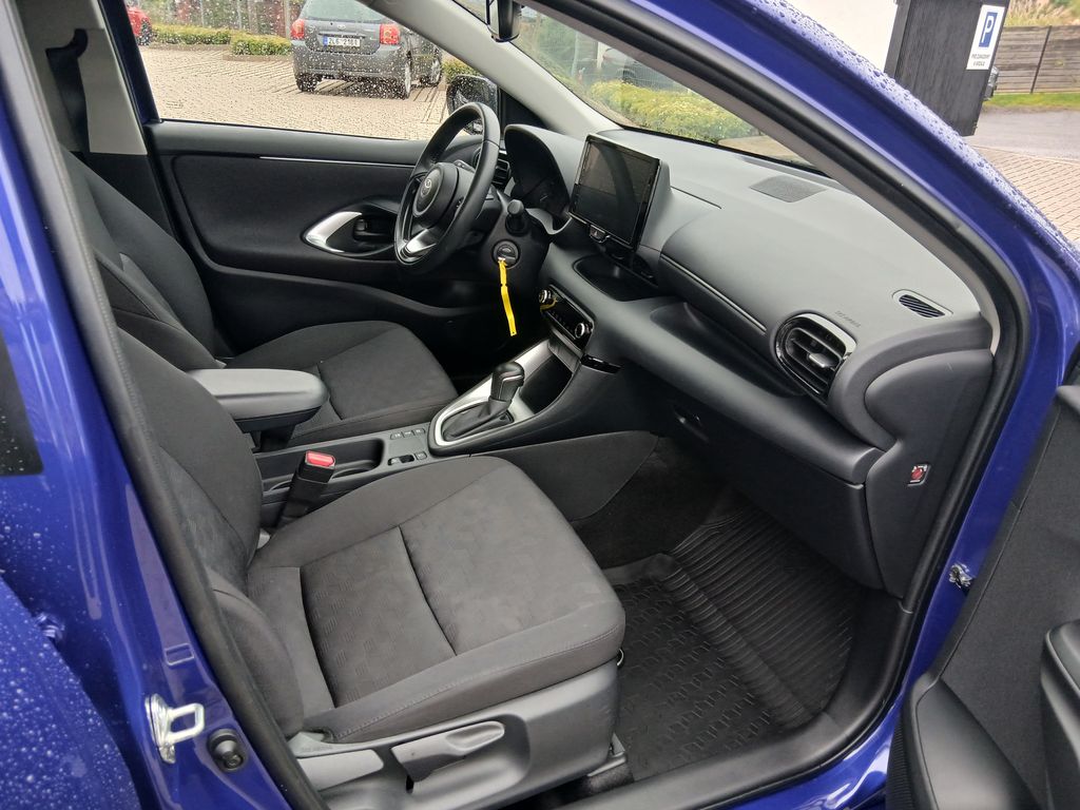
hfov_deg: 67.3
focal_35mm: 26
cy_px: 405
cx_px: 540
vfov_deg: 53.1
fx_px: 811
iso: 200
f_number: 1.8
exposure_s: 1/50
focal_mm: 3.98
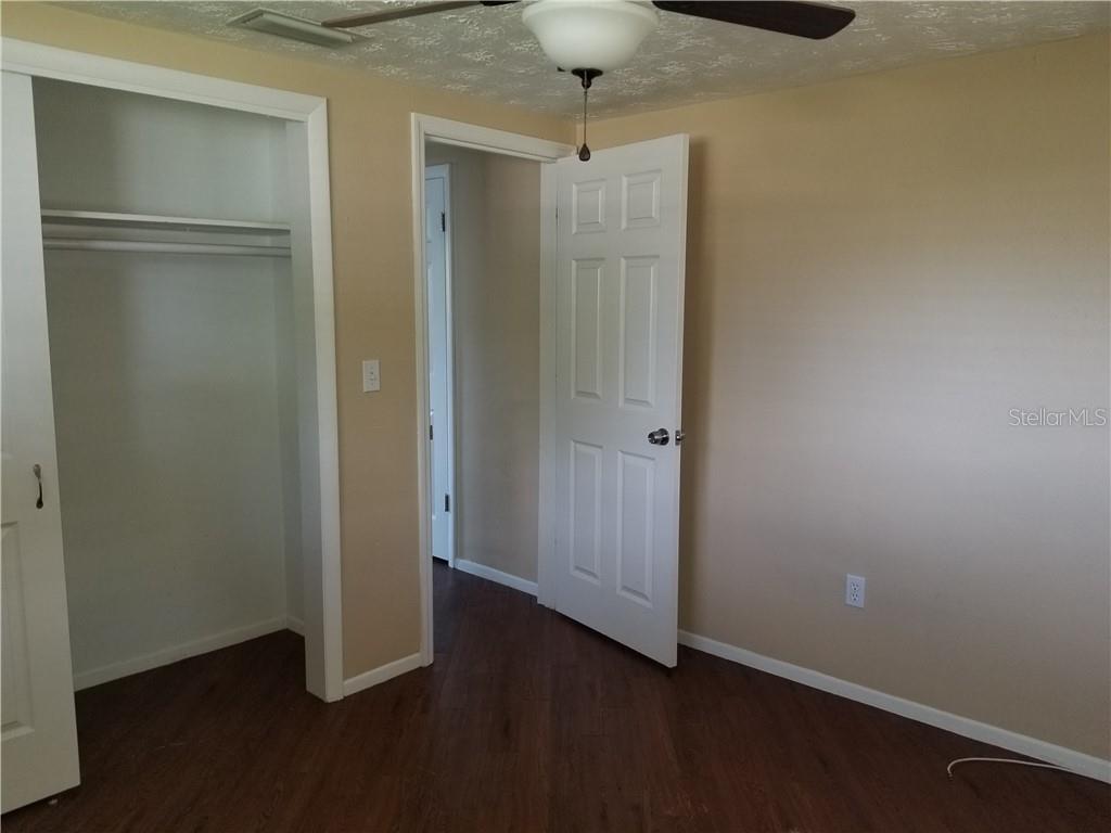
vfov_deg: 53.1
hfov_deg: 67.3
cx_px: 556
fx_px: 834
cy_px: 416
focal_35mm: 26
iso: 100
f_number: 1.7
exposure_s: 1/24
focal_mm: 4.3
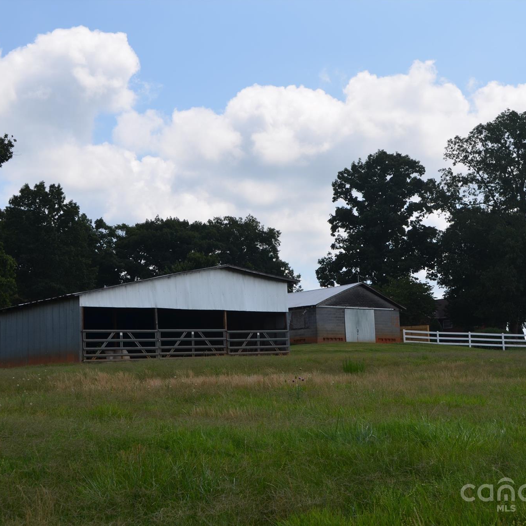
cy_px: 263
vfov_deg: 31.6
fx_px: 928
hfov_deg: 31.6
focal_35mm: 54
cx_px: 282
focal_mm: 28
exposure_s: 1/250
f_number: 8
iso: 100
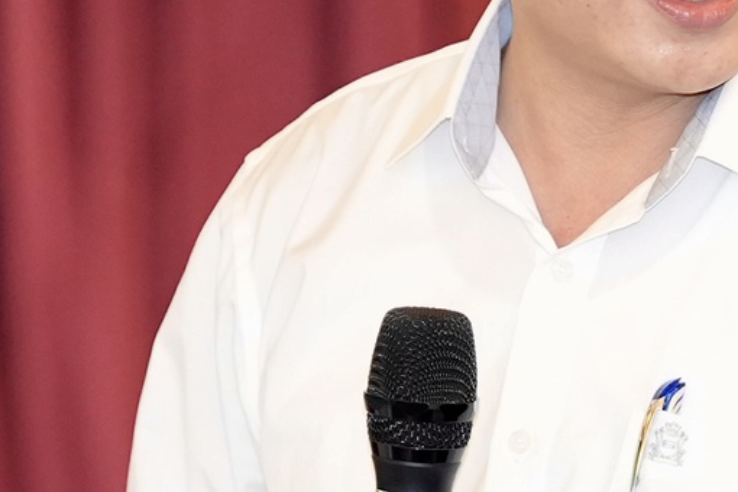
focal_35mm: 846
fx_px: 17332
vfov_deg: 1.6
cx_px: 528
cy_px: 338
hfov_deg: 2.4
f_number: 2.8
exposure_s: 1/100
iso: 2500
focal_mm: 168.3
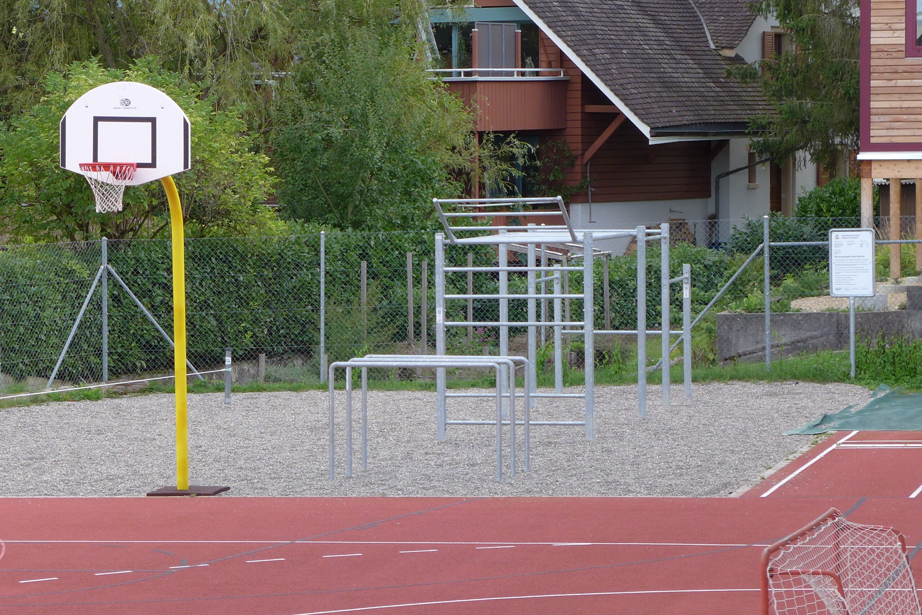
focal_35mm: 139
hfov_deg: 14.8
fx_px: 3561
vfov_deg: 9.9
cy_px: 308
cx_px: 461
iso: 100
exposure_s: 1/125
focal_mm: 17.7
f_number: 2.8
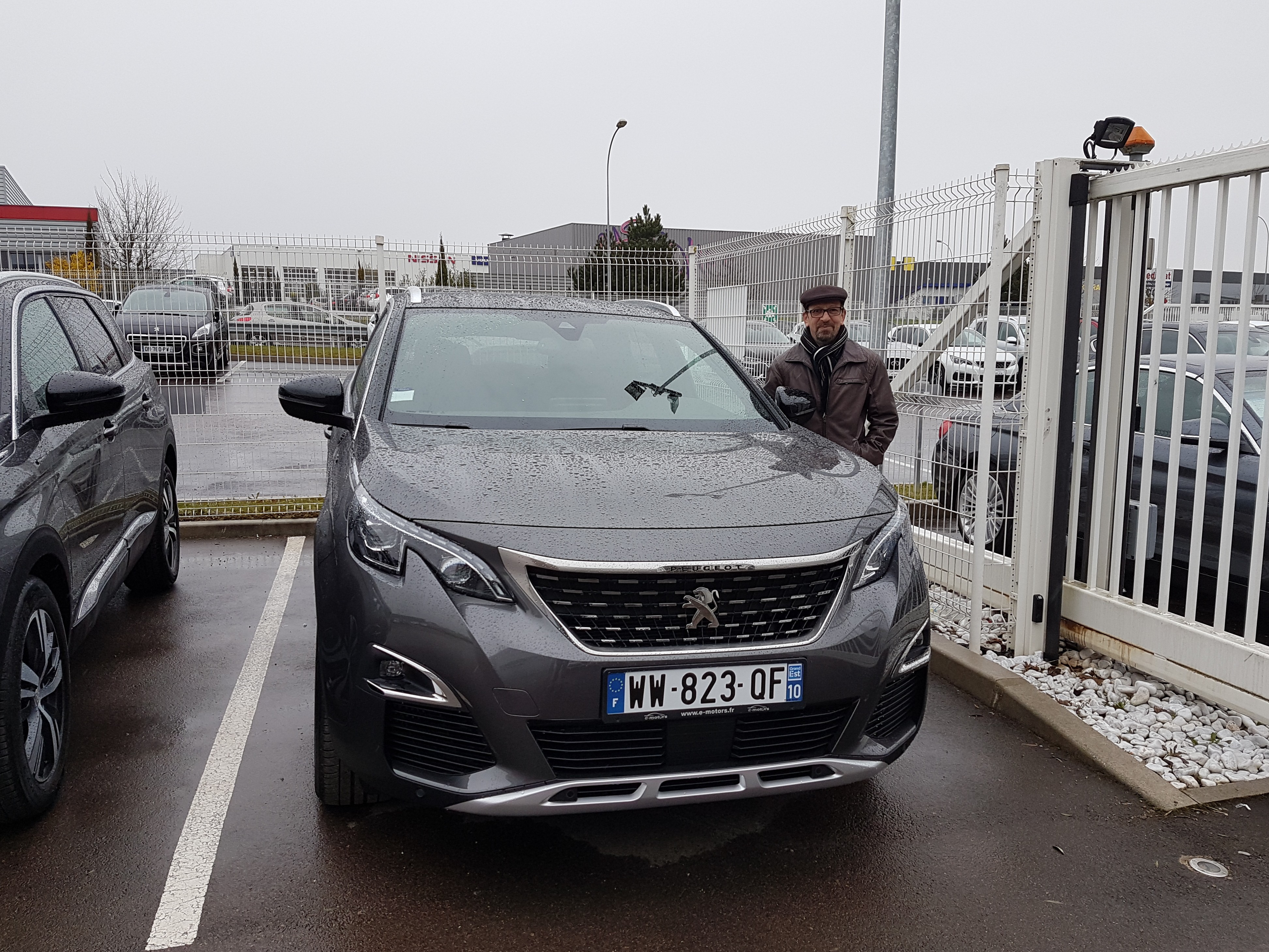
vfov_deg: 51.4
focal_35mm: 27
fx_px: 990
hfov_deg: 65.3
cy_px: 483
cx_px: 653
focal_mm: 4.2
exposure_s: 1/464
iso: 40
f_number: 1.7
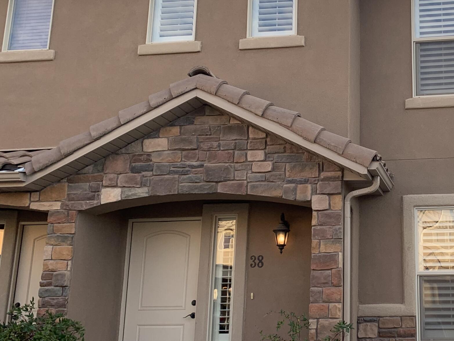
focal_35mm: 50
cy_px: 155
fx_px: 656
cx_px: 389
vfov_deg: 29.1
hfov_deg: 36.3
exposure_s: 1/426
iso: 25
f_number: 1.8
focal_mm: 4.25
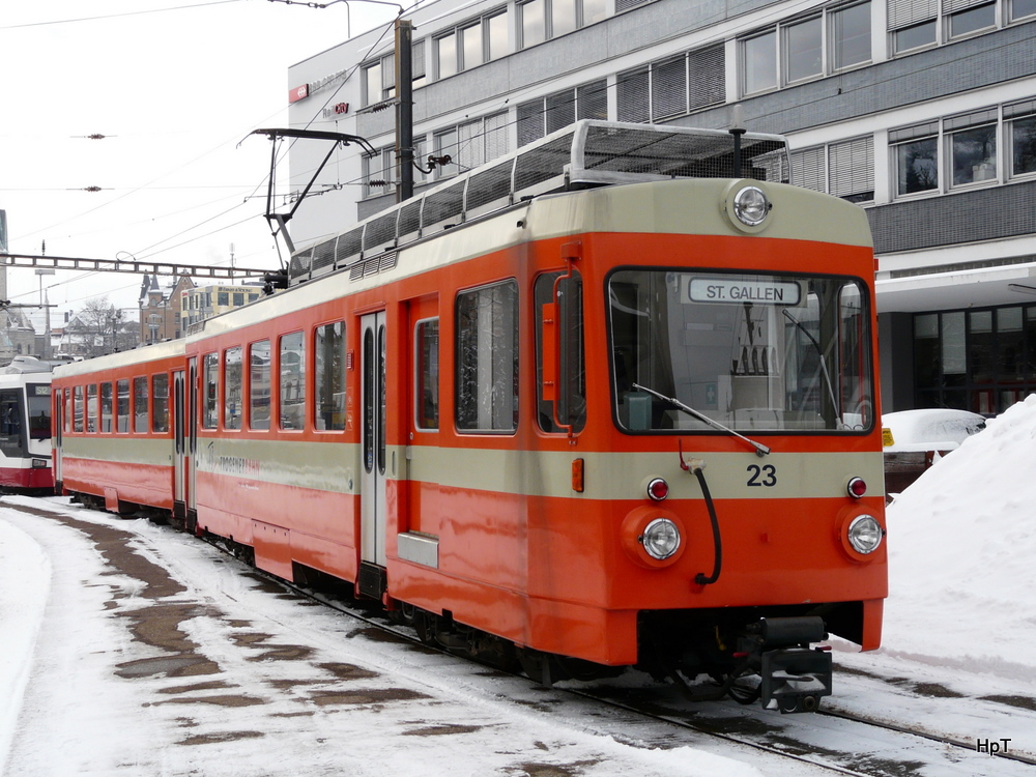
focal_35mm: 49
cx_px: 518
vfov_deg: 29.7
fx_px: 1466
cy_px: 388
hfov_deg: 38.9
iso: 100
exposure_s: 1/250
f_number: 4
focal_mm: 8.1
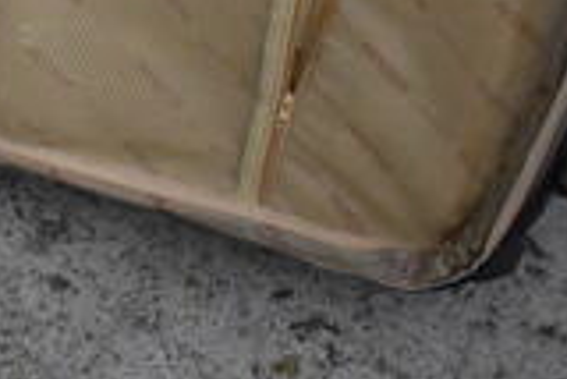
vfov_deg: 12.4
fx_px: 1624
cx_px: -213
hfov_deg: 18.2
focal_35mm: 103
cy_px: -255
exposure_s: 1/125
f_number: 3.5
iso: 5000
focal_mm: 18
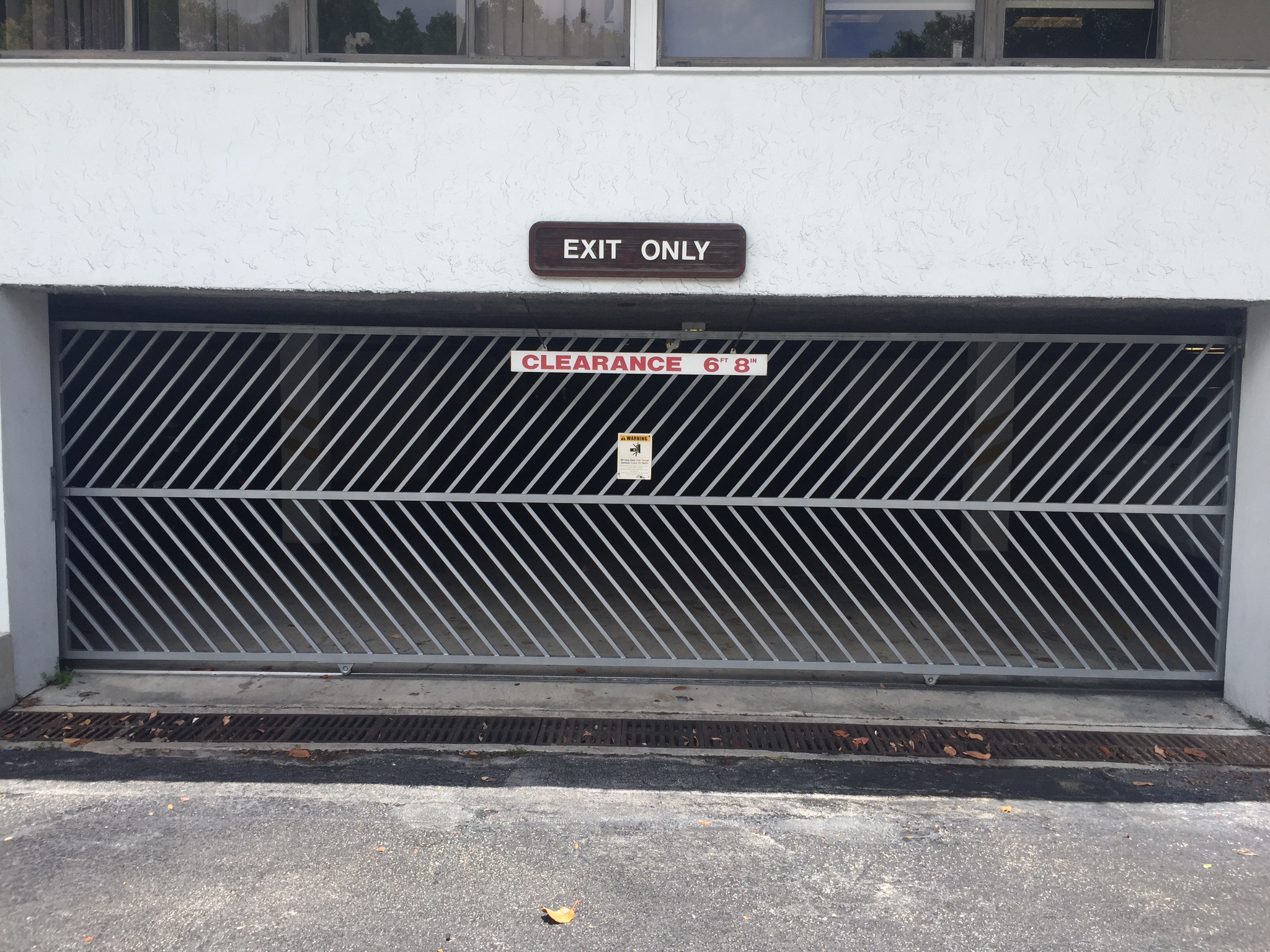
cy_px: 476
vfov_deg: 48.2
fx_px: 1064
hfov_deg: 61.7
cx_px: 635
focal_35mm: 29
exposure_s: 1/964
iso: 32
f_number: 2.2
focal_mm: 4.15
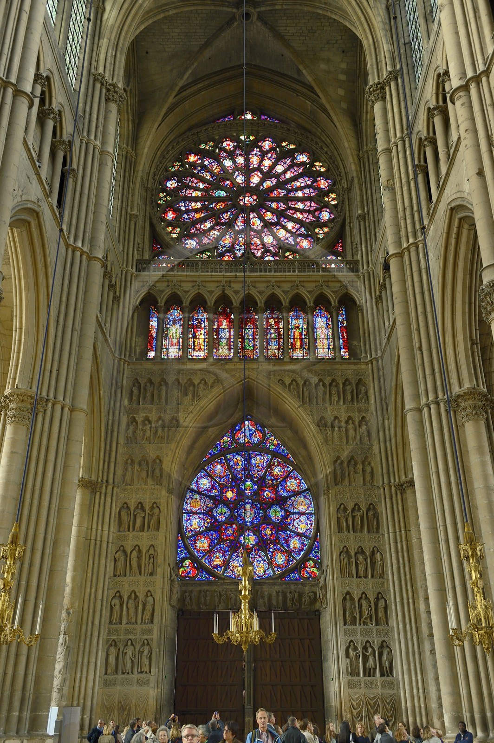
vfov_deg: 58.8
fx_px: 660
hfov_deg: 41.0
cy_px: 372
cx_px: 247
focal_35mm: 32
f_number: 4.5
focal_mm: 32
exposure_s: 1/40
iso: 1600
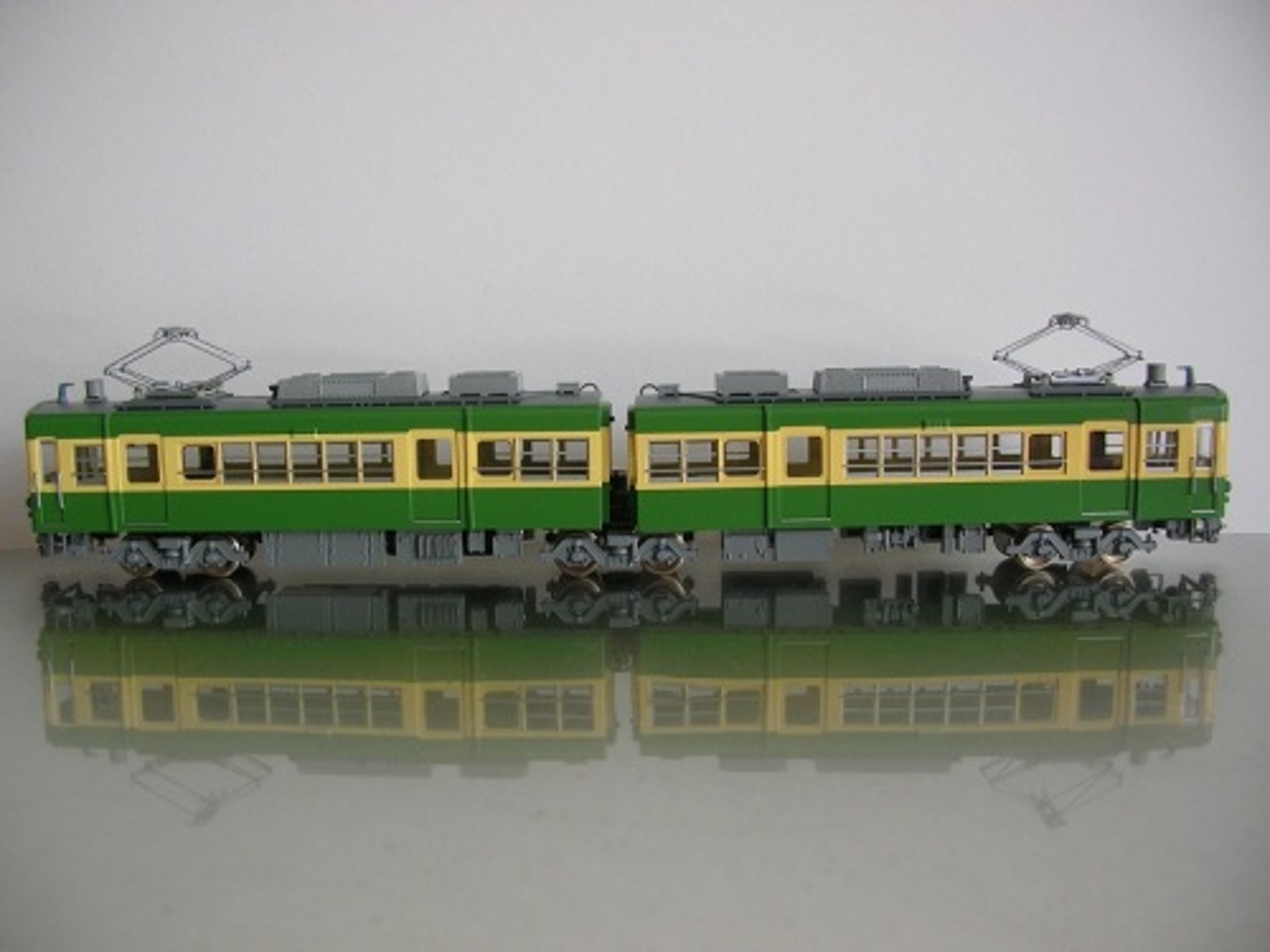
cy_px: 476
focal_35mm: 35
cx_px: 635
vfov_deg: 40.7
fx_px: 1284
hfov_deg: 52.6
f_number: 2.8
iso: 50
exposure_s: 1/42.2
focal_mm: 5.8
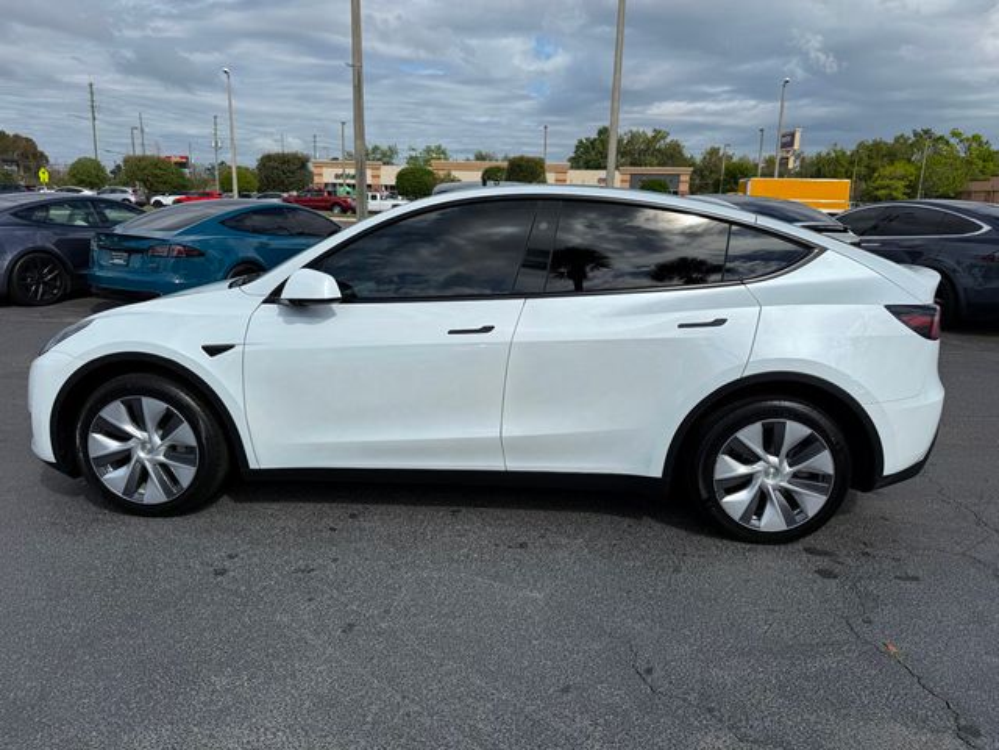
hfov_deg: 71.6
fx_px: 693
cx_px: 500
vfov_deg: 56.8
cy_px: 375
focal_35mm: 24
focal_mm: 6.76
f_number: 1.78
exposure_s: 1/9091
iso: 80
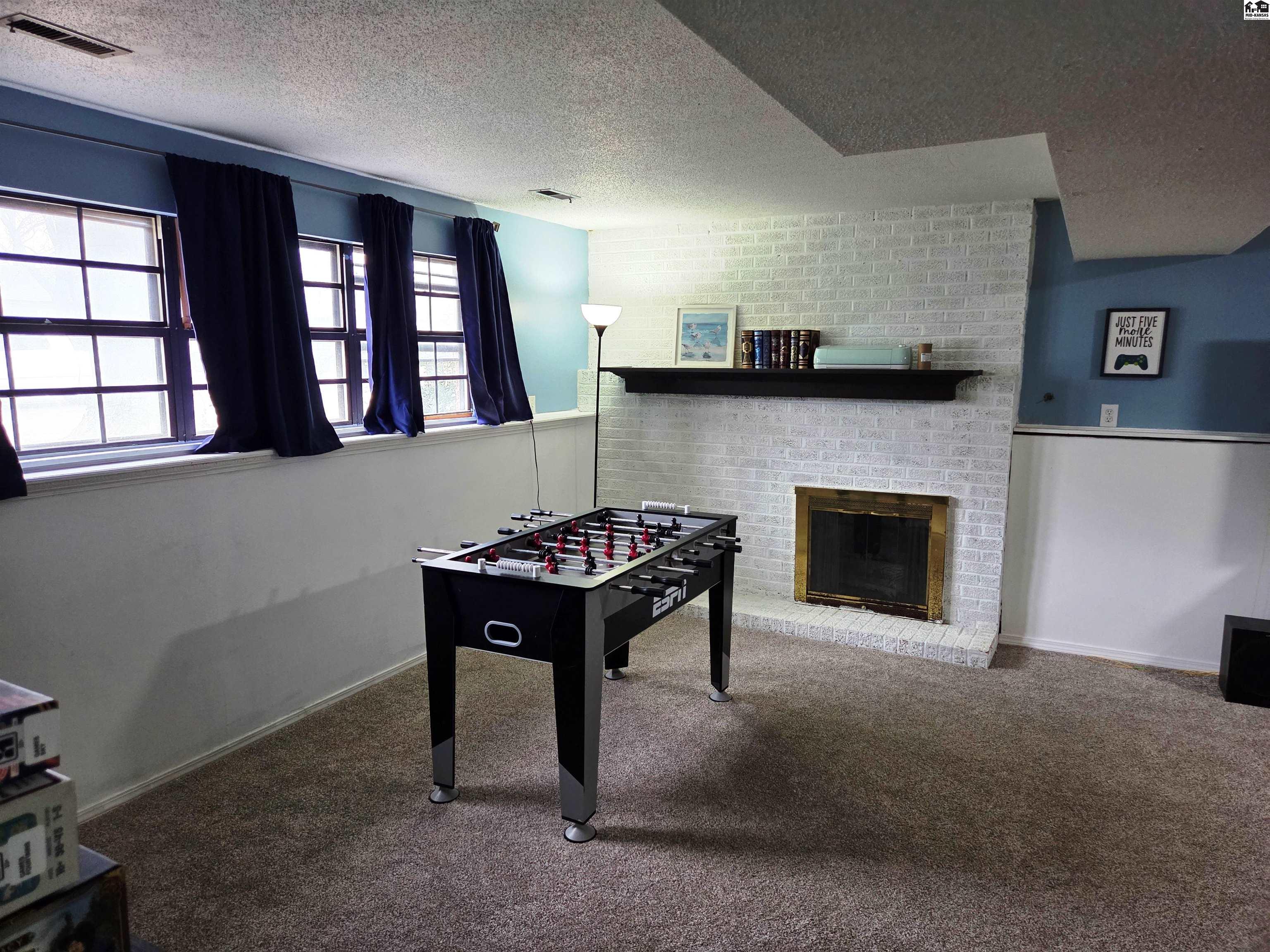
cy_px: 476
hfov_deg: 73.9
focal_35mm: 23
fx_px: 844
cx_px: 635
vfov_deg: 58.9
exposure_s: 1/120
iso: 400
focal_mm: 5.4
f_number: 1.8
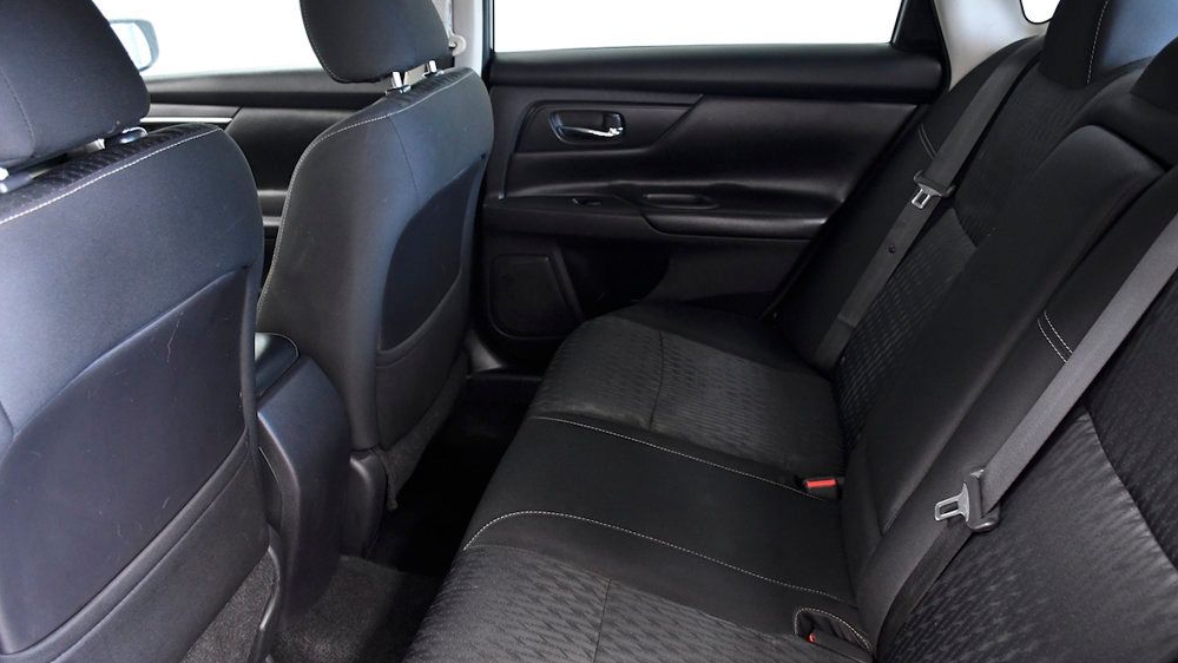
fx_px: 906
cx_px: 593
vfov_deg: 40.0
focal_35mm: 29
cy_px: 393
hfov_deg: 66.1
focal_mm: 18
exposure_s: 1/80
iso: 2500
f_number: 4.5
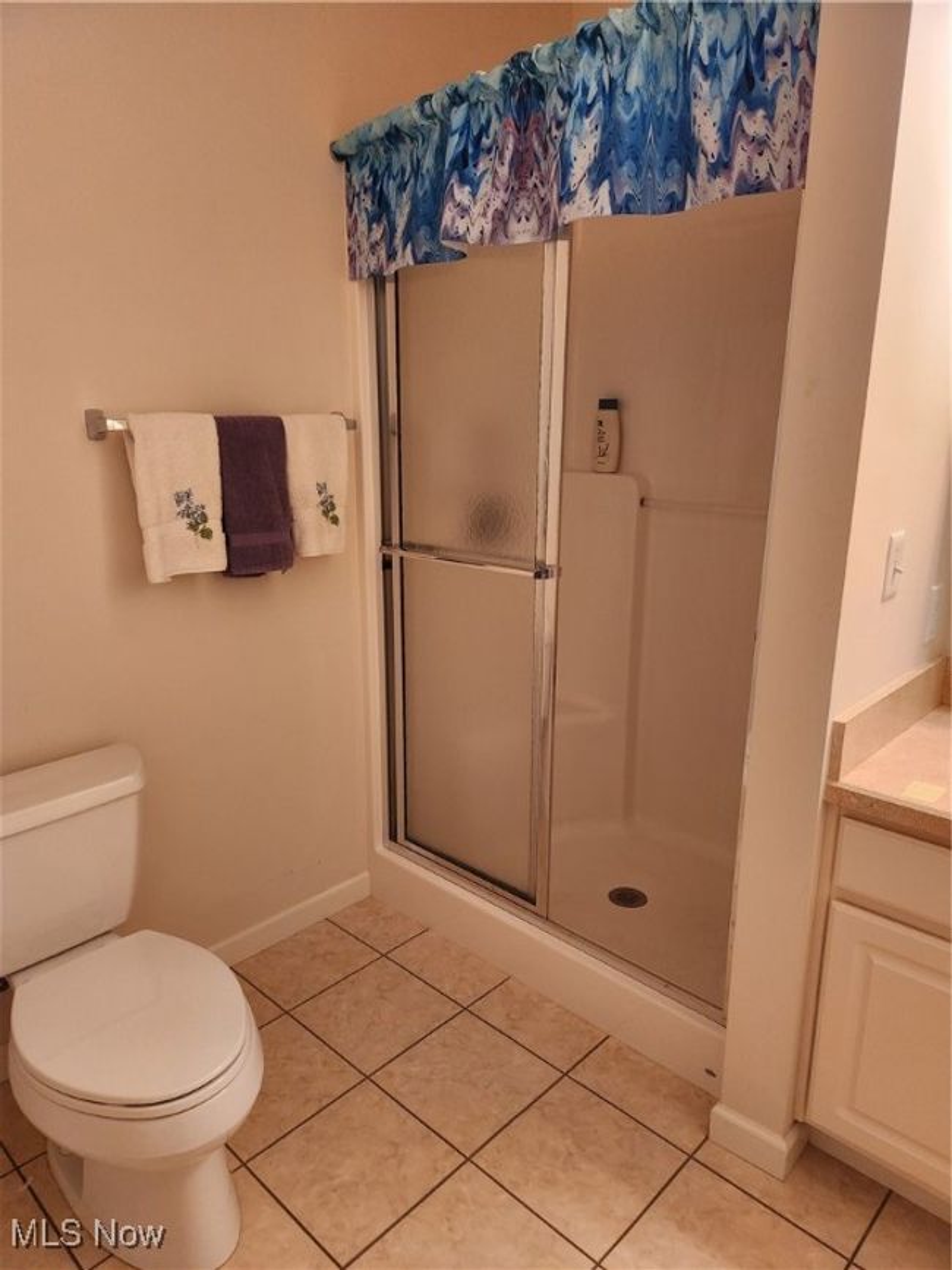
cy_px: 635
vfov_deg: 73.9
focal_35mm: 23
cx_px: 476
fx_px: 844
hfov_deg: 58.9
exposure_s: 1/120
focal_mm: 5.4
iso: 250
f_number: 1.8
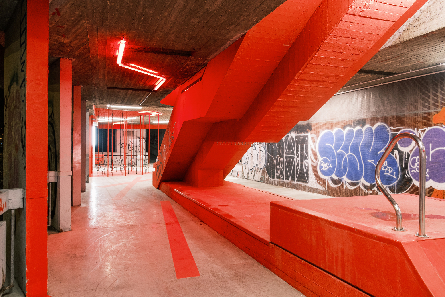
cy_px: 148
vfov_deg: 47.9
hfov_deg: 67.4
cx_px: 222
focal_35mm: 27
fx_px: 334
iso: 1250
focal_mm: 18
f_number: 3.6
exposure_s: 1/40
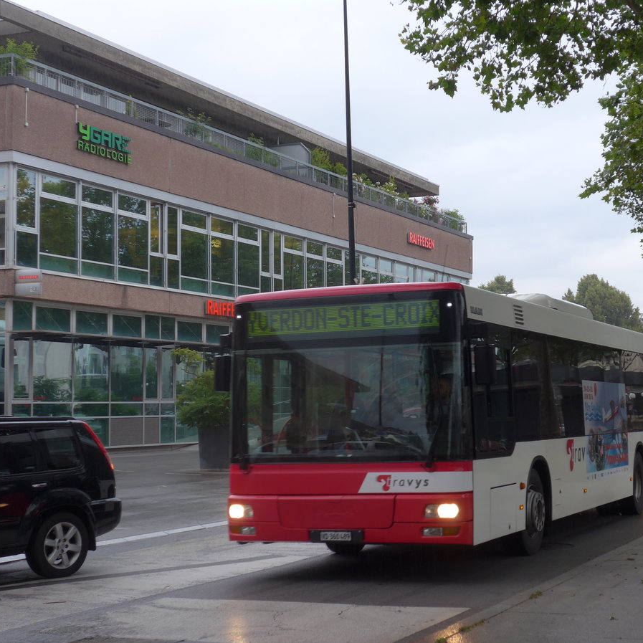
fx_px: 1366
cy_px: 322
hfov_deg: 26.4
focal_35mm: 65
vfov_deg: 26.5
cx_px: 386
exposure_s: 1/60
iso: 100
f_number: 3.4
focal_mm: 11.3
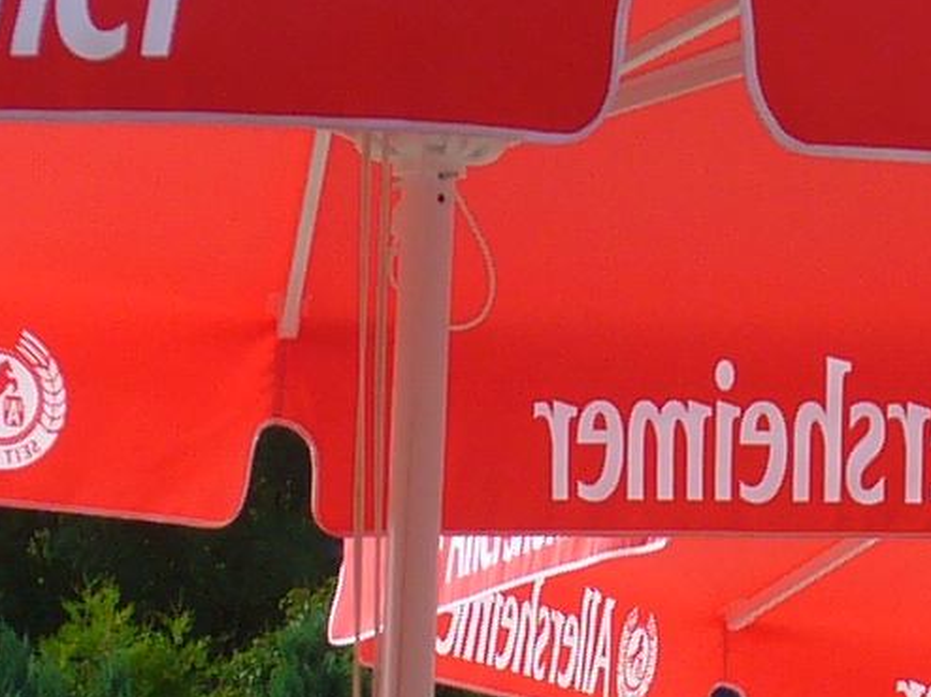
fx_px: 6774
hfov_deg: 7.8
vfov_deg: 5.9
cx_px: 980
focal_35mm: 252
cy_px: 859
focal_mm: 8.9
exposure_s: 1/500
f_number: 3.1
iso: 64
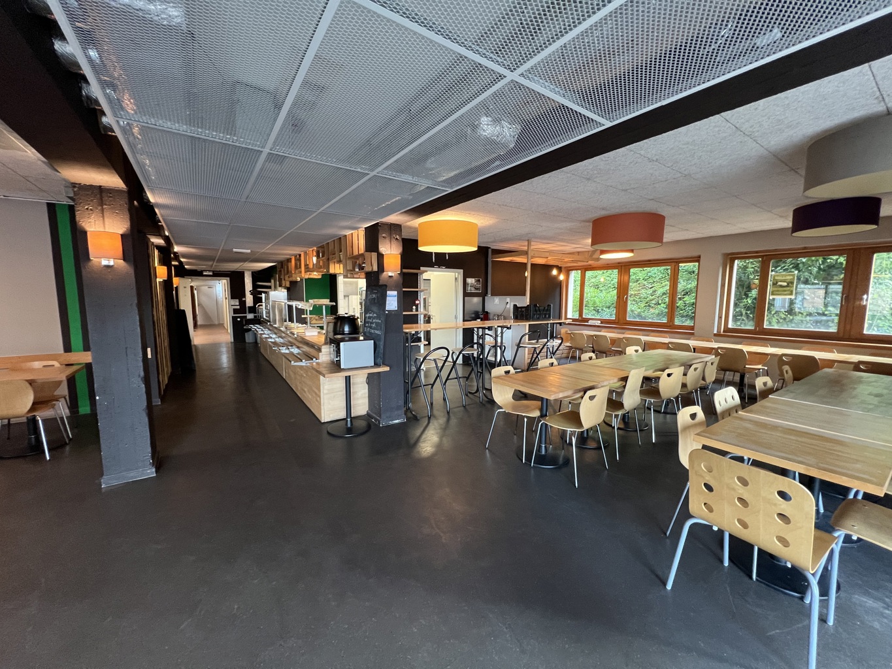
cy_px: 334
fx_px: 335
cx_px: 446
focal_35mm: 13
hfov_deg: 106.2
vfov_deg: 89.9
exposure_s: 1/50
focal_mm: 1.57
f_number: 1.8
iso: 320
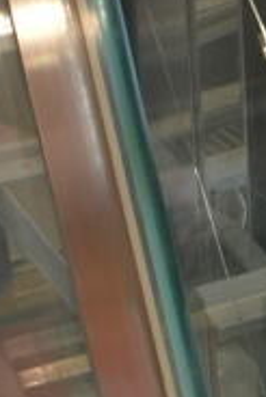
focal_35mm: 149
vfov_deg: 13.8
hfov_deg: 8.8
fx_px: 1648
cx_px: 504
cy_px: 230
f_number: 5.6
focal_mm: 20
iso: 500
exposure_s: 1/60
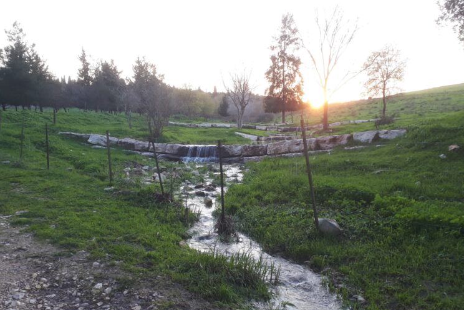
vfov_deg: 44.8
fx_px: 374
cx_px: 239
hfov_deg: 63.6
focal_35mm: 29
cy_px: 179
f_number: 1.9
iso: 40
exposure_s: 1/100
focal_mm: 3.6
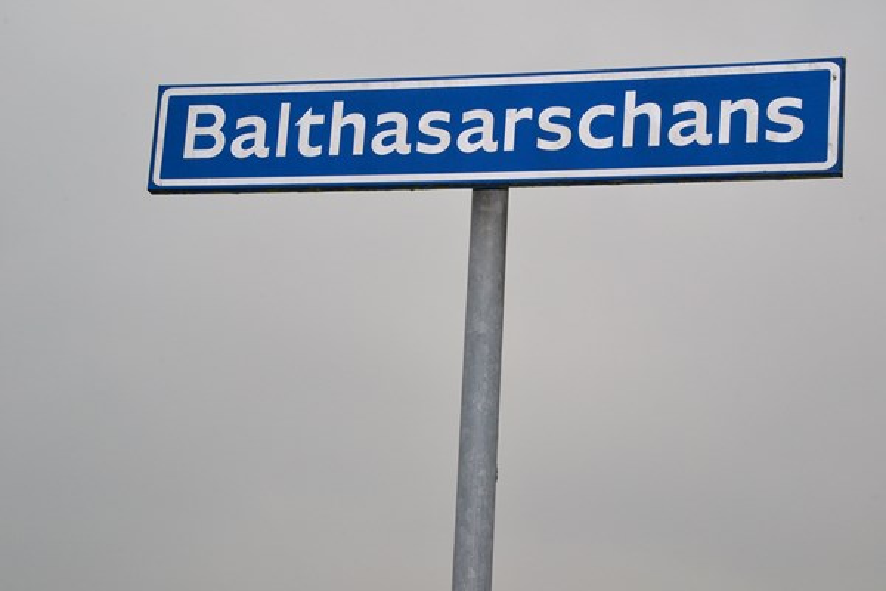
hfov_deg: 26.0
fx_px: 1920
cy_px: 296
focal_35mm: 78
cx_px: 443
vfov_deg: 17.5
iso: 1800
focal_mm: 52
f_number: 32
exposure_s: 1/200
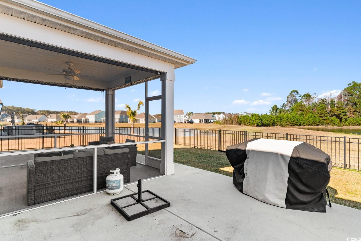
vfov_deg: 70.4
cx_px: 180
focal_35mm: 17
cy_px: 120
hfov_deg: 93.3
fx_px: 170
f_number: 4.8
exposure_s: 1/80
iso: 100
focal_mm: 11.5
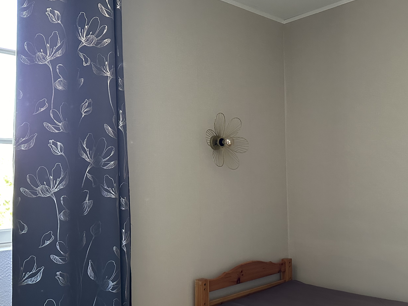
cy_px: 168
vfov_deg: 36.8
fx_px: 460
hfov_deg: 47.2
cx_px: 266
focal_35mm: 39
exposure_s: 1/60
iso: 640
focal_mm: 6.86
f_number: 1.78
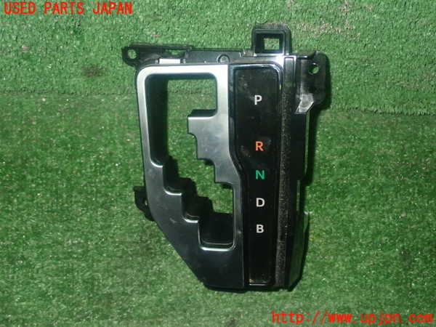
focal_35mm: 54
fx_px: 680
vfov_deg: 27.0
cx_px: 218
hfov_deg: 35.5
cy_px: 164
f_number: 10
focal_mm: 9.65
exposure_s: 1/50
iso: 800
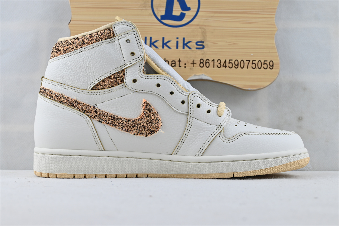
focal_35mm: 47
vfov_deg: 28.5
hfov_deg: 41.7
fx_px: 445
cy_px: 113
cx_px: 170
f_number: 5
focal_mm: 31.5
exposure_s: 1/60
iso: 100
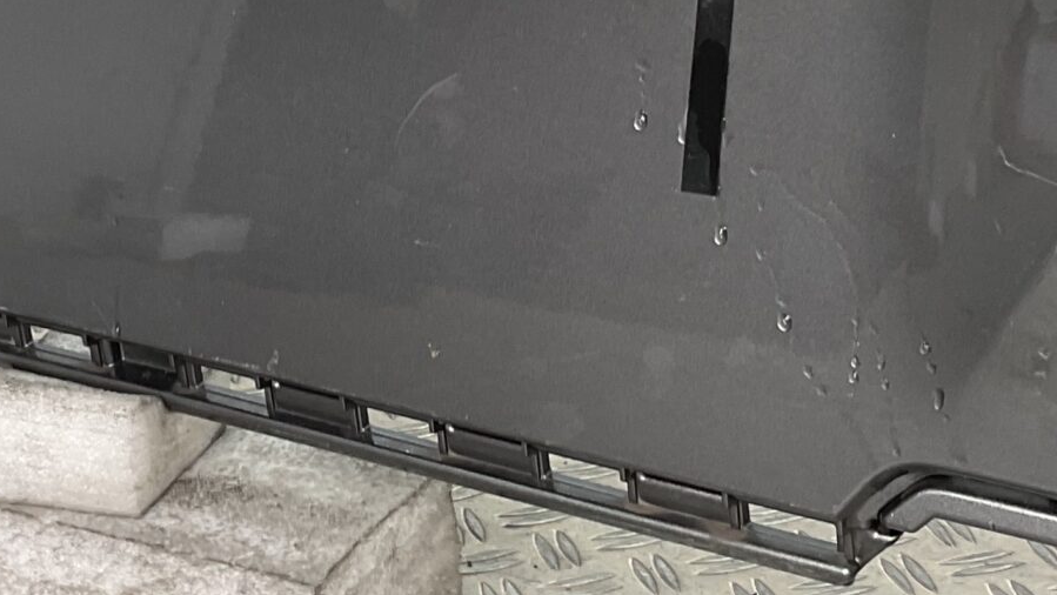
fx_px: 2523
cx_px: 511
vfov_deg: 13.2
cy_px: -80
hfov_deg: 23.7
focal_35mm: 90
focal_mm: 3
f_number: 1.8
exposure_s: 1/133
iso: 16
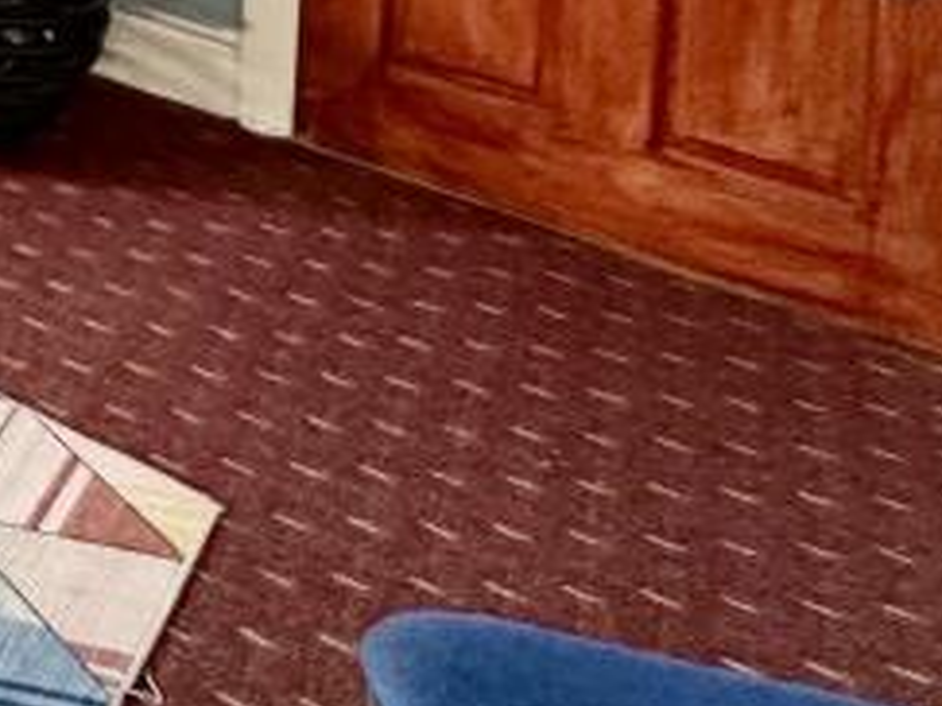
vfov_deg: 17.7
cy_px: -698
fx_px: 1605
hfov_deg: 19.8
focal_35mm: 59
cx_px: -888
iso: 320
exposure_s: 1/92
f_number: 2.2
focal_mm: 2.22
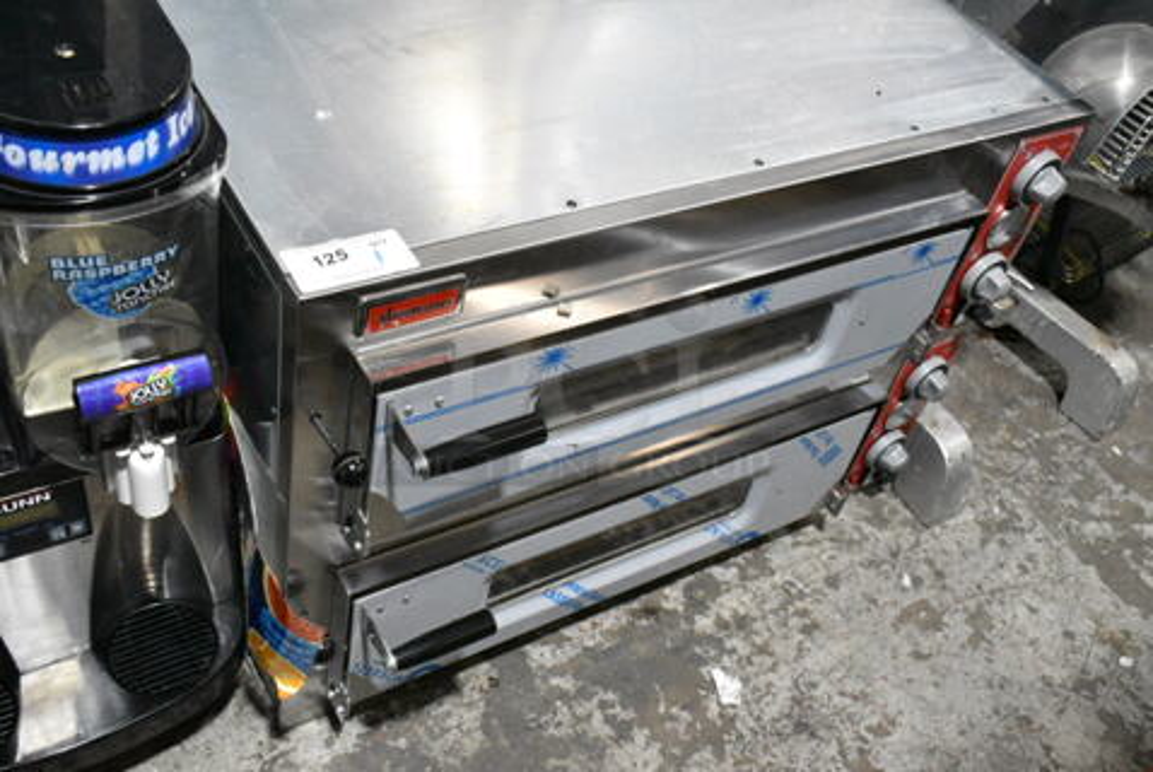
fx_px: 1154
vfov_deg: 37.0
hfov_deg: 53.1
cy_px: 386
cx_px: 576
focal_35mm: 36
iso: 6400
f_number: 8
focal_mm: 24
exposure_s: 1/250
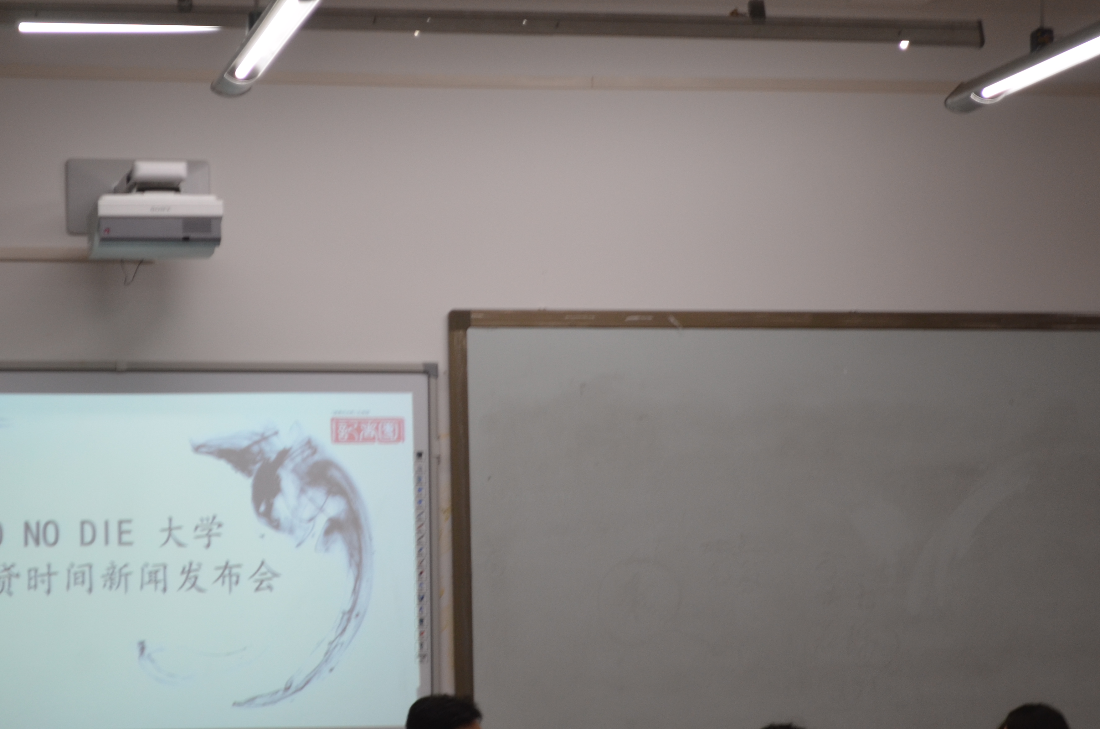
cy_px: 492
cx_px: 502
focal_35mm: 116
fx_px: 3528
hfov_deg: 17.7
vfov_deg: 11.8
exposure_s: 1/60
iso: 500
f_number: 5.6
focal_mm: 55
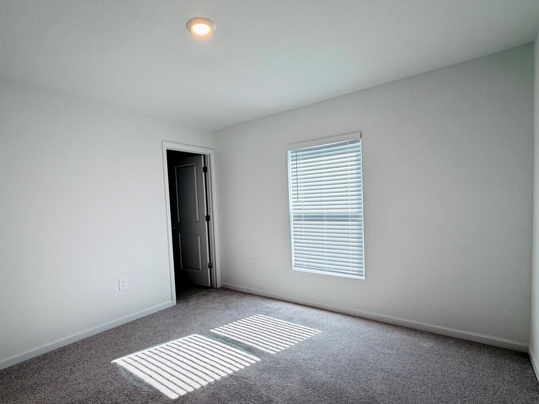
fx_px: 280
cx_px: 256
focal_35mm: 18
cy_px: 217
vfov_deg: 71.5
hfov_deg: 87.7
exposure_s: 1/120
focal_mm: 2.22
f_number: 2.2
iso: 80
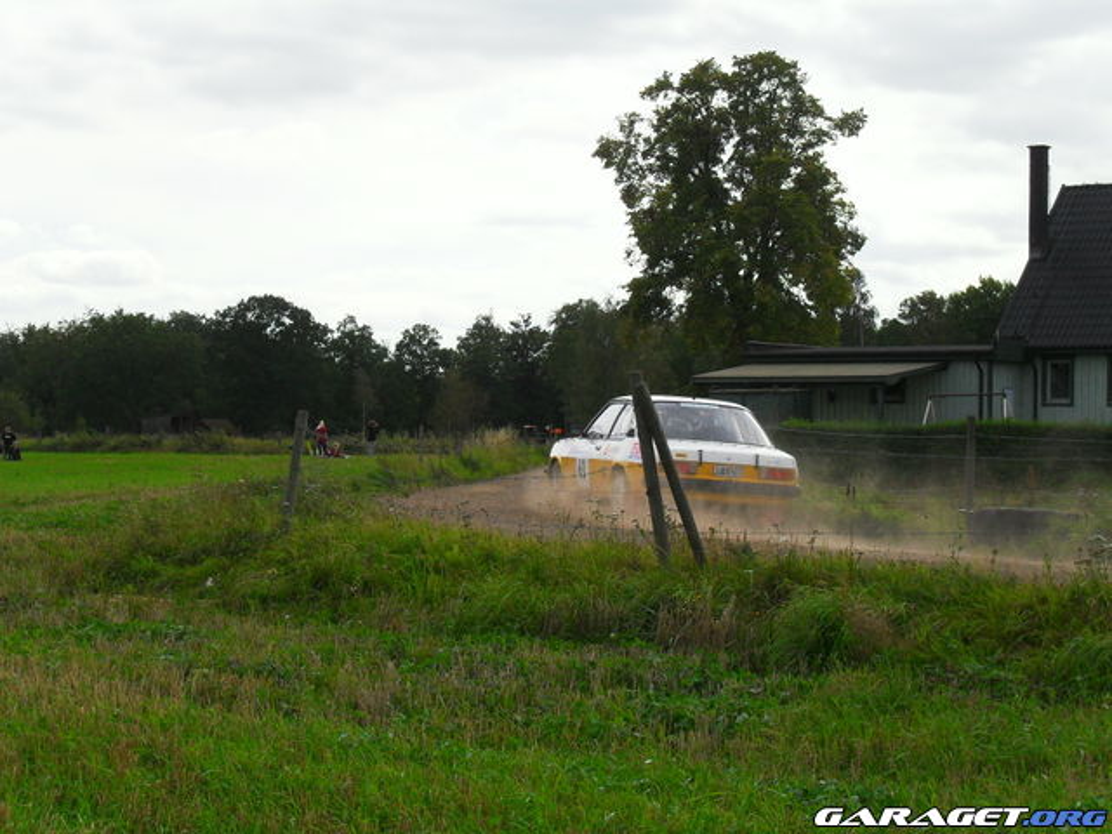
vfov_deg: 19.1
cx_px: 556
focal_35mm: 77
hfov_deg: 25.3
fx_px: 2474
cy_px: 417
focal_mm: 13.6
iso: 100
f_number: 5
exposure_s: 1/750
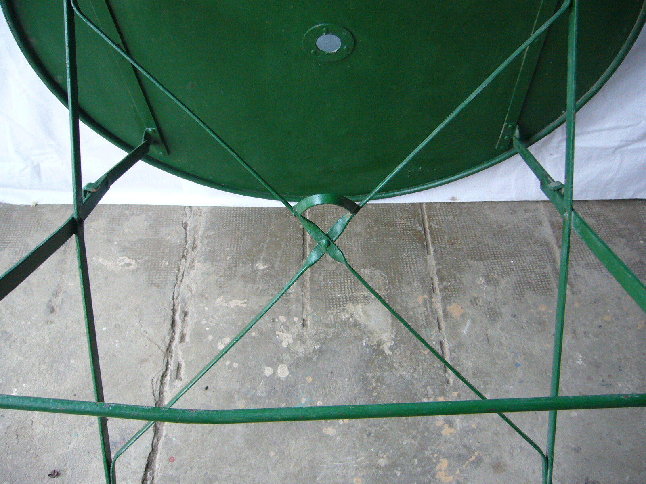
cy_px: 242
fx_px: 653
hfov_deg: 52.6
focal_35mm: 35
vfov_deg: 40.7
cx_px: 323
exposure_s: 1/15
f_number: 2.8
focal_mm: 5.8
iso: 200
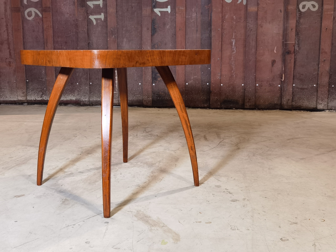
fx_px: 388
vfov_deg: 36.0
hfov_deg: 46.8
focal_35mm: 40
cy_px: 126
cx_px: 168
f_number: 1.9
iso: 200
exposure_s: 1/50
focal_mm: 6.71
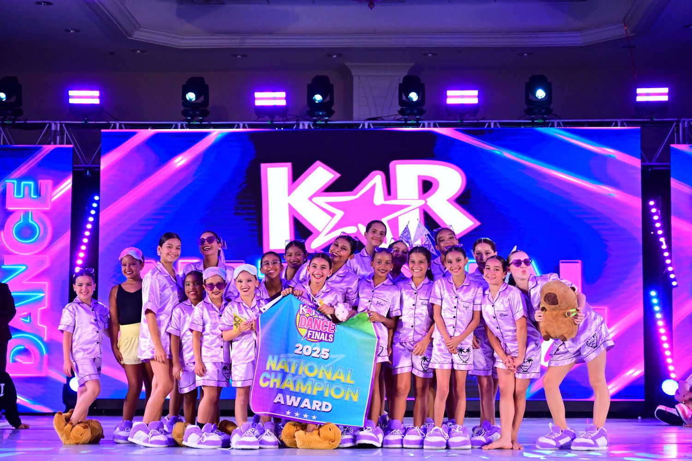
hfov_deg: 28.8
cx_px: 346
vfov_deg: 19.5
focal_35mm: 70
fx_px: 1345
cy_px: 230
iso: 4000
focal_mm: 70
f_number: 3.2
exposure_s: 1/1000
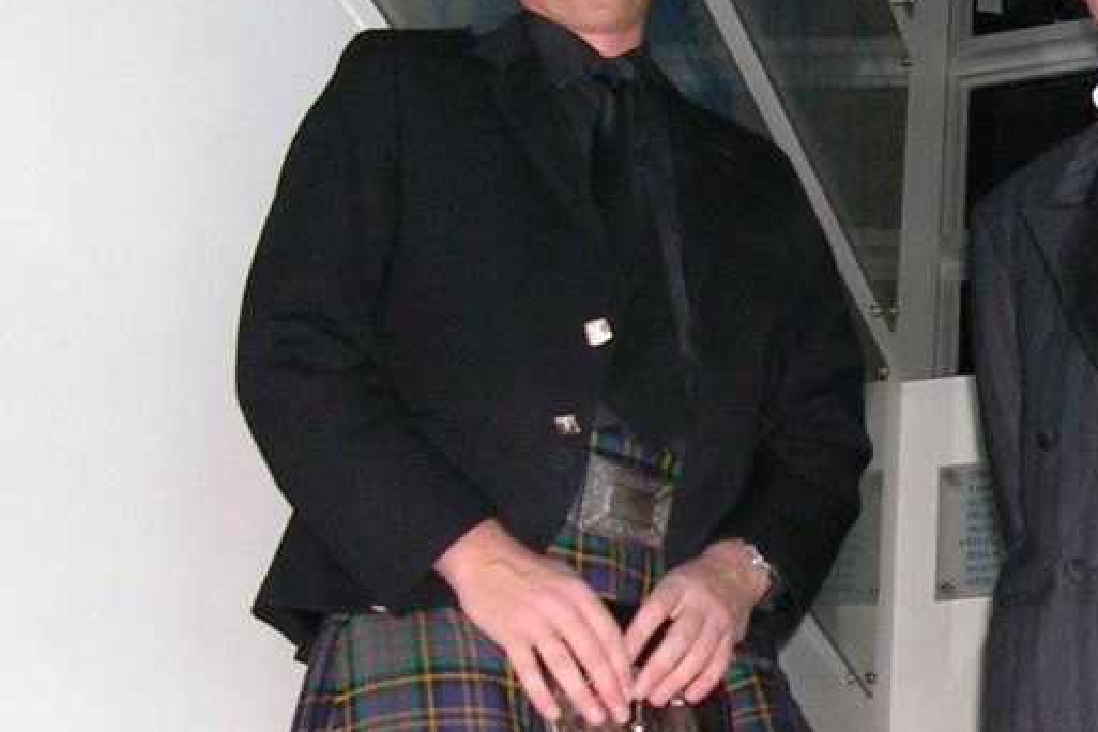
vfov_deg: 17.6
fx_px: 2348
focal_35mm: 77
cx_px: 1036
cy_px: 552
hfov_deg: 25.3
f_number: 2.8
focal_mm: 5.8
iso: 139
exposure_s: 1/60.1
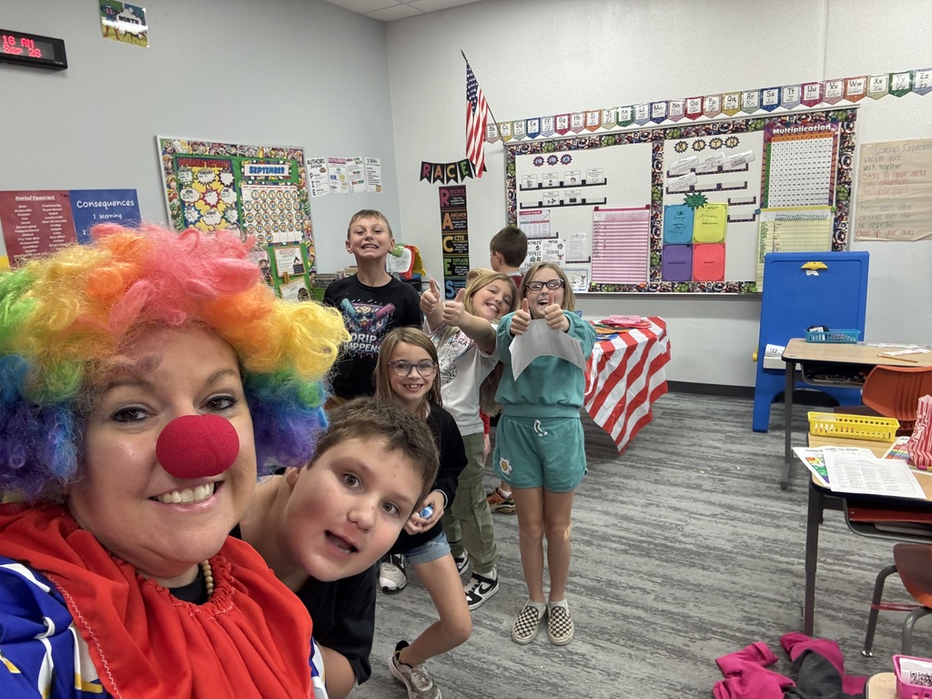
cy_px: 350
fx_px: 619
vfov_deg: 58.9
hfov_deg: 73.9
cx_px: 466
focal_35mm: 23
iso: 160
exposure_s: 1/60
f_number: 1.9
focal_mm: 2.69
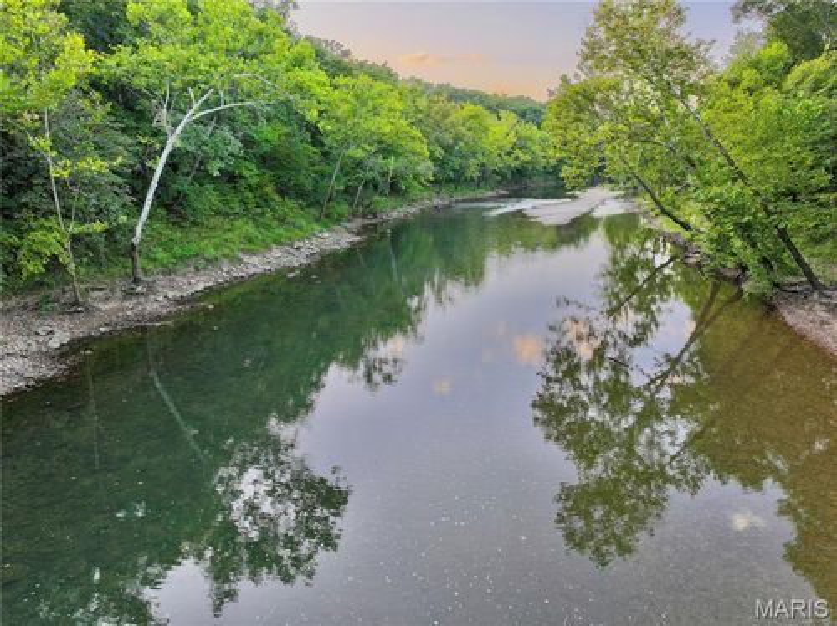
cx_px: 418
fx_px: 580
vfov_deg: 56.7
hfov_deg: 71.6
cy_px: 313
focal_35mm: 24
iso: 100
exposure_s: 1/60
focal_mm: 12.29
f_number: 2.8
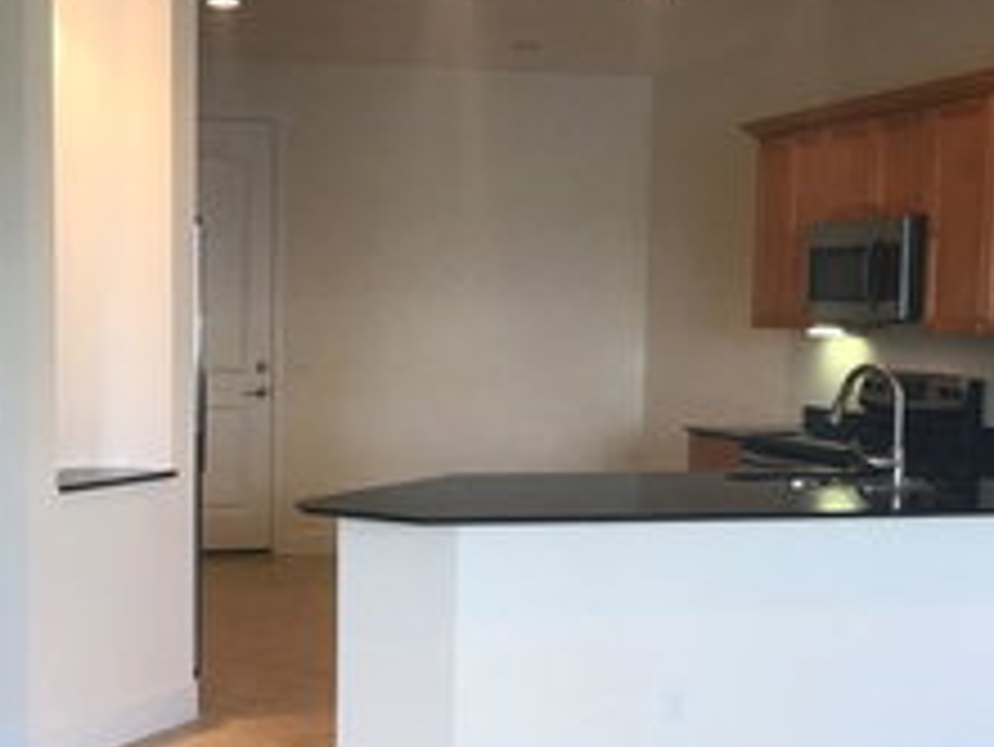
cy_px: 472
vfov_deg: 27.0
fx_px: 1551
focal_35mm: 54
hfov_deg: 35.1
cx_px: 317
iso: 25
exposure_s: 1/30
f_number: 1.8
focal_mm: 3.99
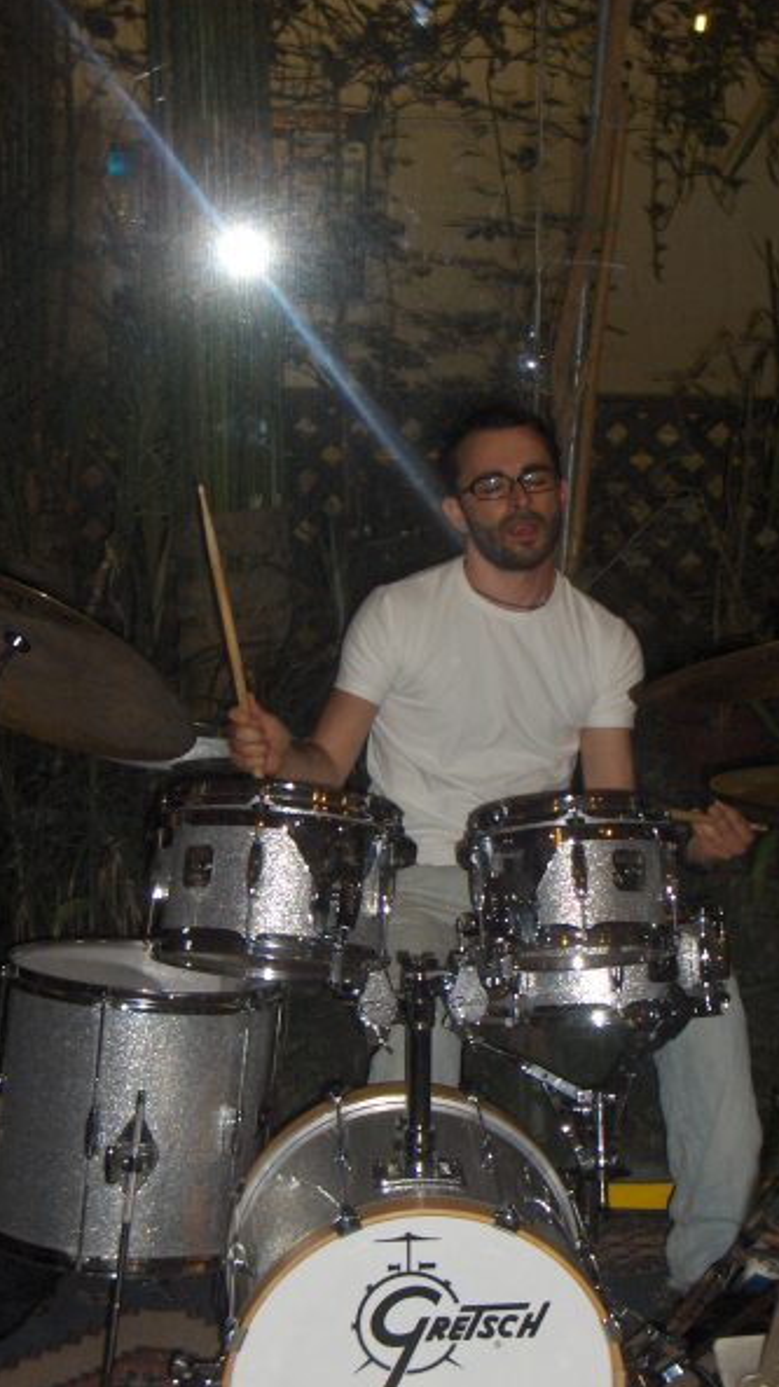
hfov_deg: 16.0
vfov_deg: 28.2
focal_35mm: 75
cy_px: 690
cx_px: 519
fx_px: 2758
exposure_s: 1/90
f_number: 3.5
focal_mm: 11.2
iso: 111
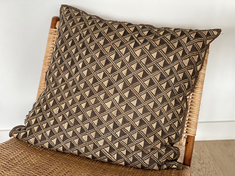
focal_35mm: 52
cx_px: 118
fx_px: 353
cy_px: 88
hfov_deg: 36.8
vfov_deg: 28.0
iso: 125
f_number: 2
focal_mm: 6
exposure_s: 1/122
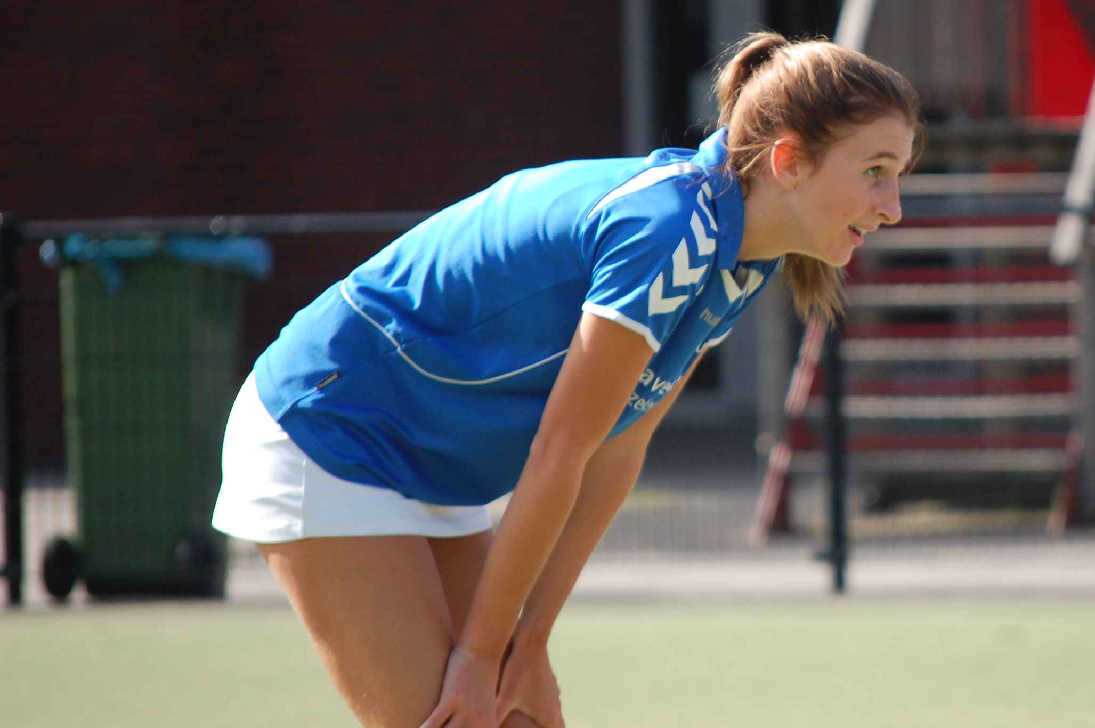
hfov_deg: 7.2
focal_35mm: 285
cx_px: 548
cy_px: 364
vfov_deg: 4.8
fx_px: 8660
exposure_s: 1/640
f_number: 5.6
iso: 400
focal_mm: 190
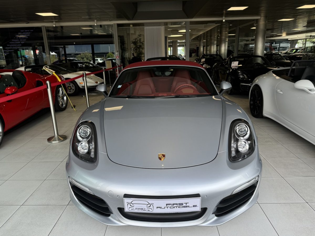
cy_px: 118
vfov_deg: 56.8
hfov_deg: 71.6
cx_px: 158
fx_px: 218
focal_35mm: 24
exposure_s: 1/582
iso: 80
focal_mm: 6.76
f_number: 1.78
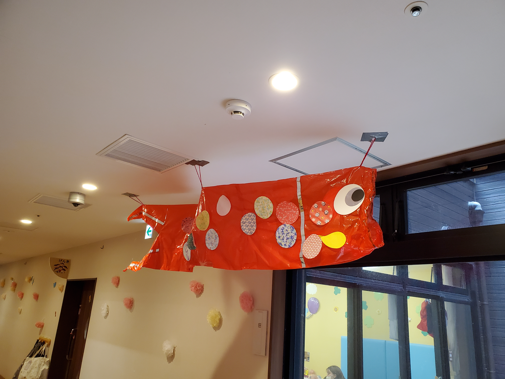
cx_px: 252
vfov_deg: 53.1
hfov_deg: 67.3
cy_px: 190
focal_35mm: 26
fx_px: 379
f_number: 2.4
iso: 320
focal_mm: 4.3
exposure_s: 1/100
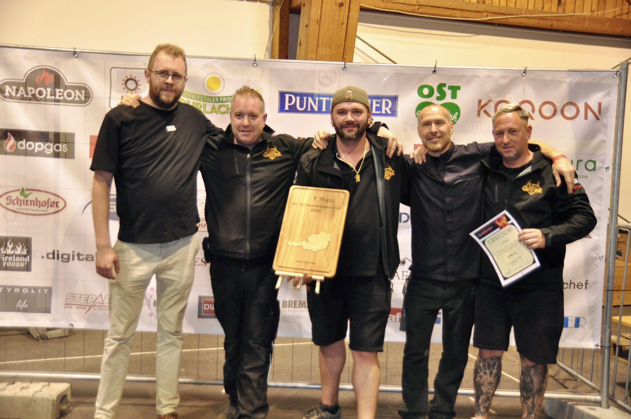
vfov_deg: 34.1
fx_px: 683
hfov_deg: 49.6
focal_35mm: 39
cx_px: 316
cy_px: 210
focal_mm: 26
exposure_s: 1/60
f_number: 2.8
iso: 800
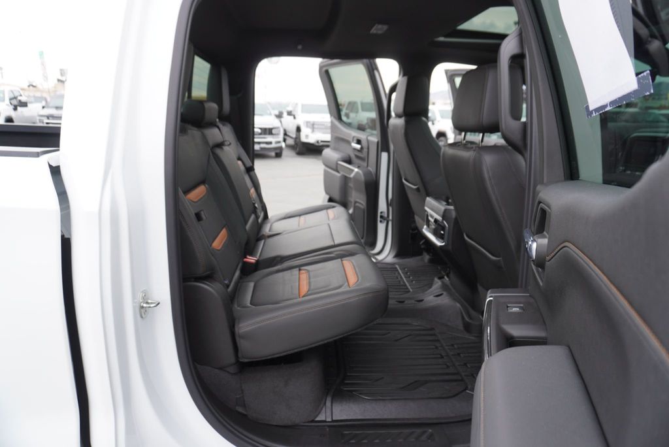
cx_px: 334
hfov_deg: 73.7
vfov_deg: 53.2
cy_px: 224
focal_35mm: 24
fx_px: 446
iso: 100
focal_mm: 16
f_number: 4
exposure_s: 1/60
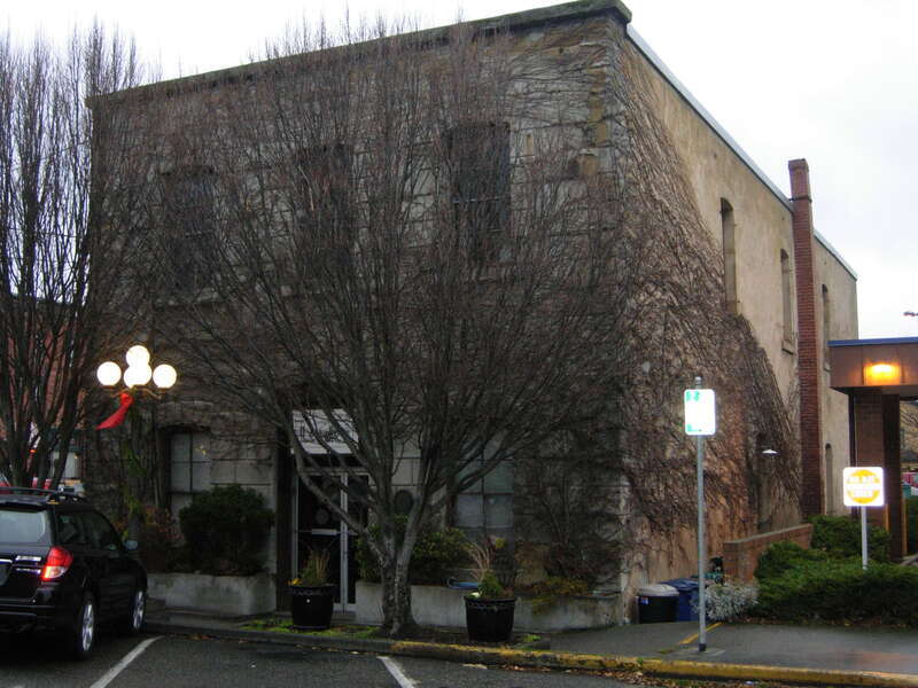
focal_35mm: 48
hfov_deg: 39.7
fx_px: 1273
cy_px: 344
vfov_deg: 30.3
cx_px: 459
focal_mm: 10.1
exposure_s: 1/128
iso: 200
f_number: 3.1
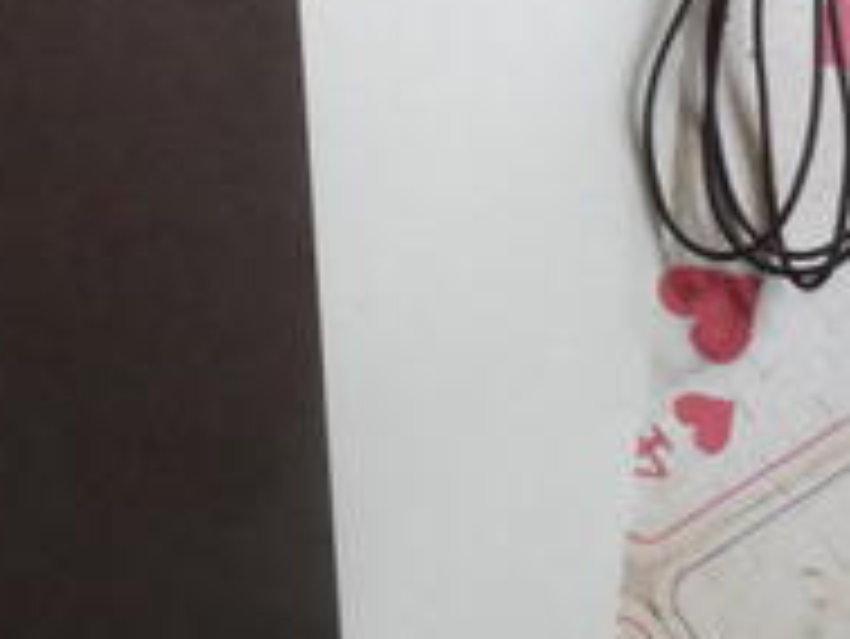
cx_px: 225
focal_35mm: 57
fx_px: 1401
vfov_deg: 25.0
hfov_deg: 33.2
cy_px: 81
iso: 480
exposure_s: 1/30
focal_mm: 4
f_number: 3.2
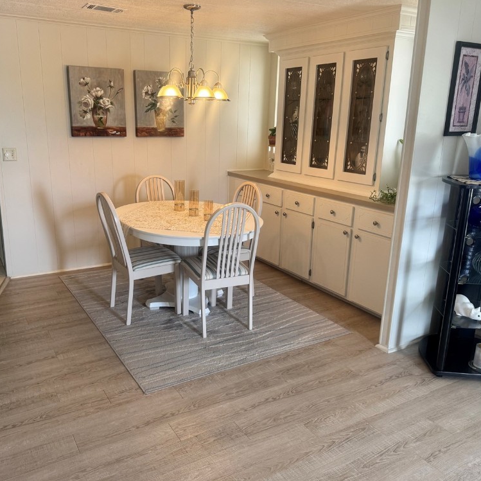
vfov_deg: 55.6
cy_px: 239
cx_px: 222
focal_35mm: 29
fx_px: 456
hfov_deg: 55.6
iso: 125
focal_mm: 6.76
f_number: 1.78
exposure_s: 1/60
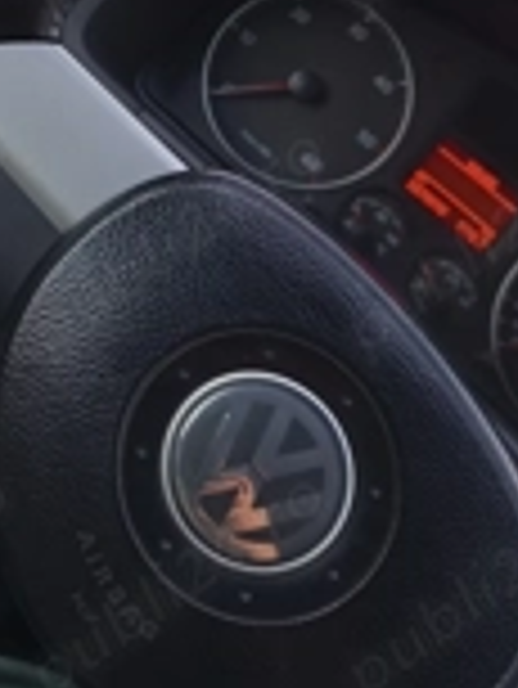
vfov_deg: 29.6
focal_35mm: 60
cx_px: 18
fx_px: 1195
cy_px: -27
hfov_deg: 23.6
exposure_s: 1/25
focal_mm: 6.18
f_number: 1.65
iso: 1250
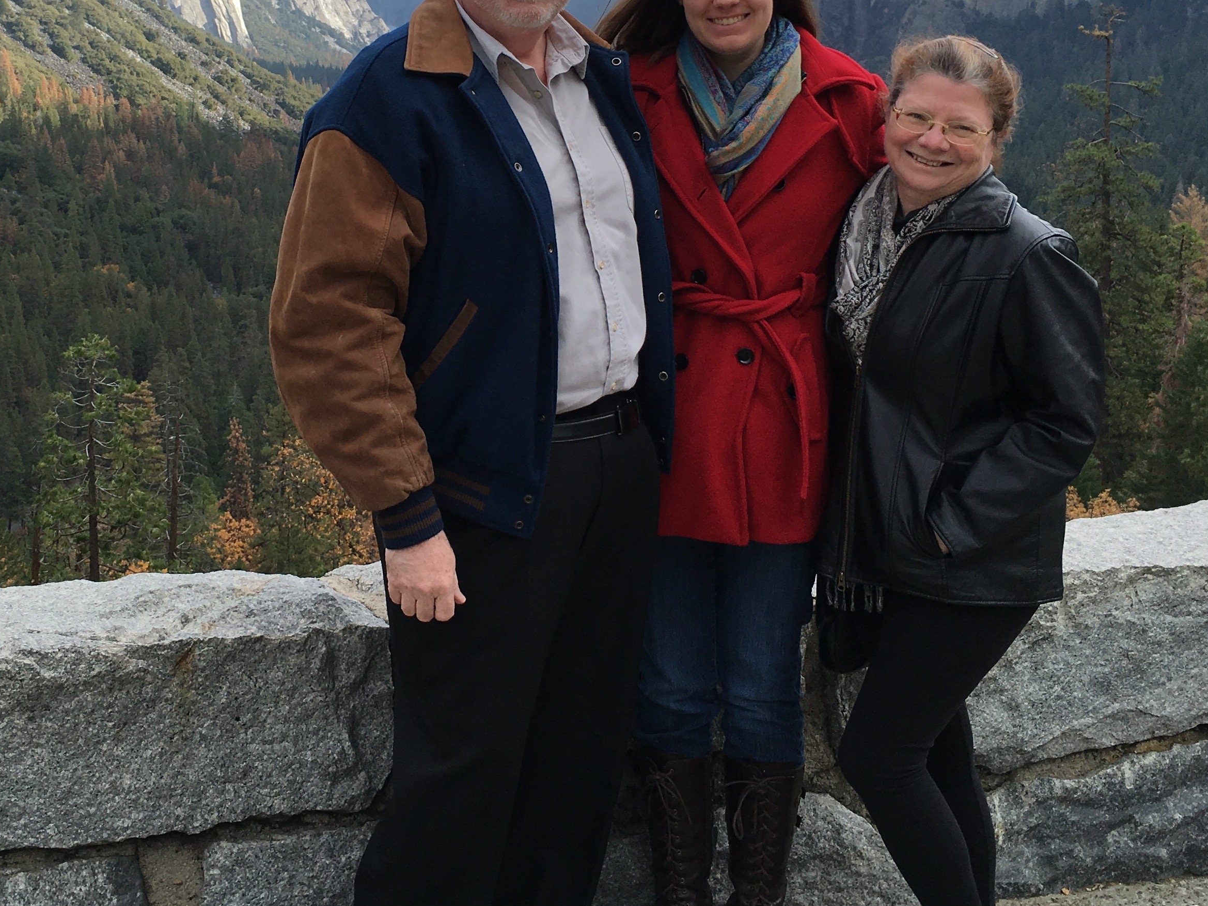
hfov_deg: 38.0
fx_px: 1745
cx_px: 467
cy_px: 248
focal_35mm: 50
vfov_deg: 28.7
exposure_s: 1/663
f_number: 2.2
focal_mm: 4.15
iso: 25
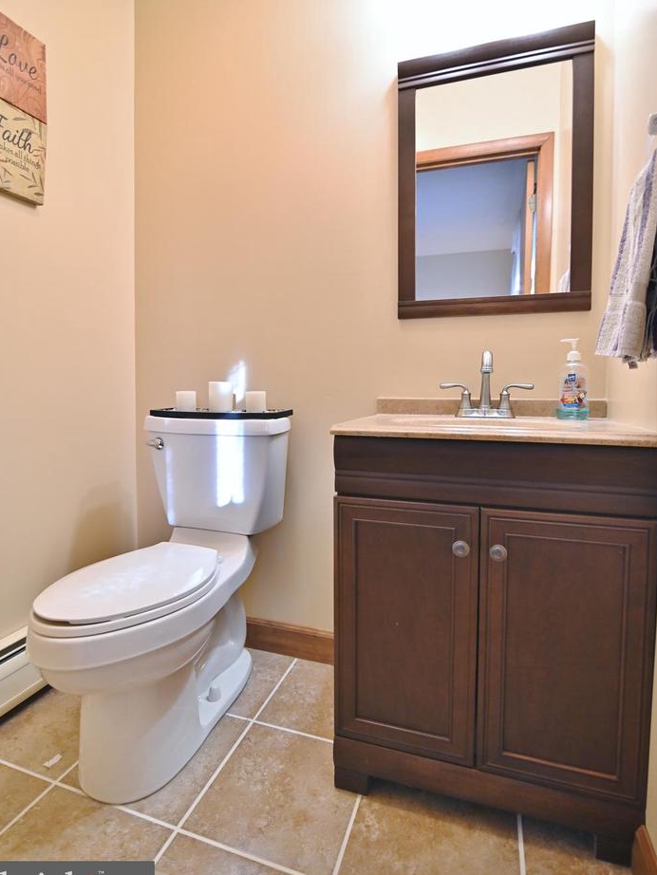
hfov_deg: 71.6
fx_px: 455
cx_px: 328
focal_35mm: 18
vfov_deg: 87.6
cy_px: 403
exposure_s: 1/125
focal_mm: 16
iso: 1100
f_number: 2.8
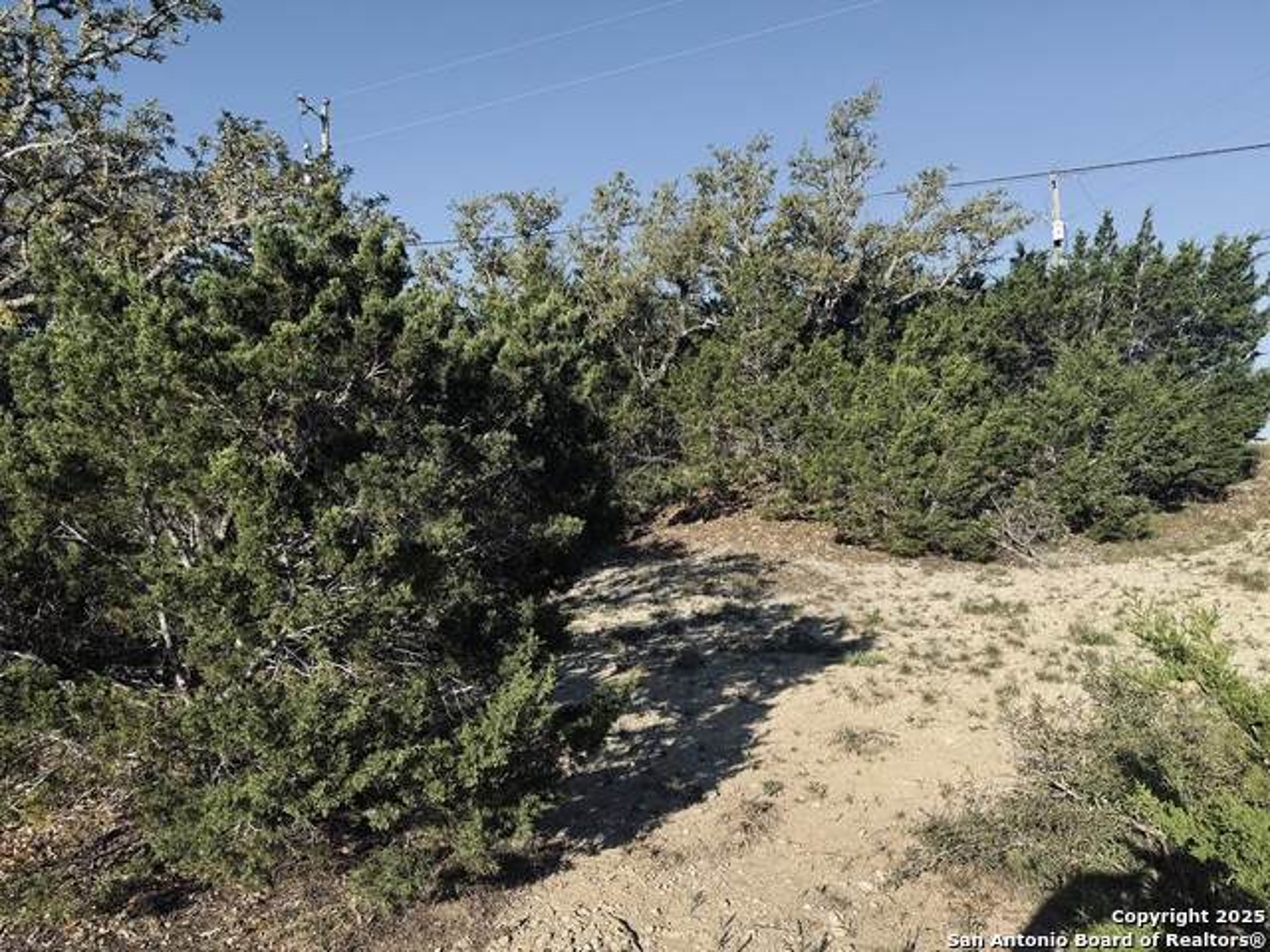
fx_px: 881
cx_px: 635
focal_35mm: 24
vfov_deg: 56.8
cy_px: 476
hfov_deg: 71.6
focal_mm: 6.76
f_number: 1.78
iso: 80
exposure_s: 1/2959
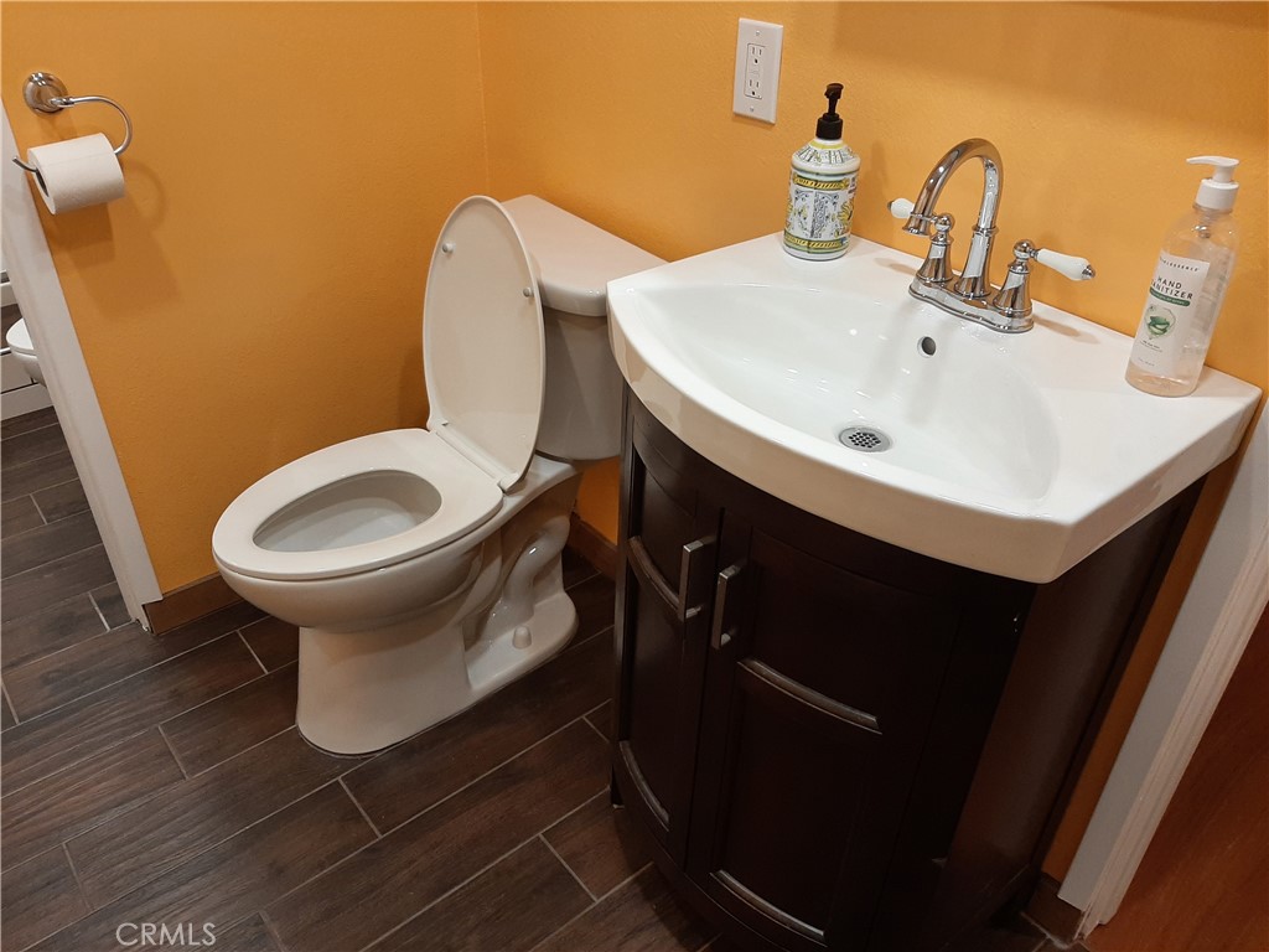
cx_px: 634
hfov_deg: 67.3
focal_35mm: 26
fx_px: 953
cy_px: 476
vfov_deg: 53.1
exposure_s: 1/60
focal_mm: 3.93
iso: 80
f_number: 1.7
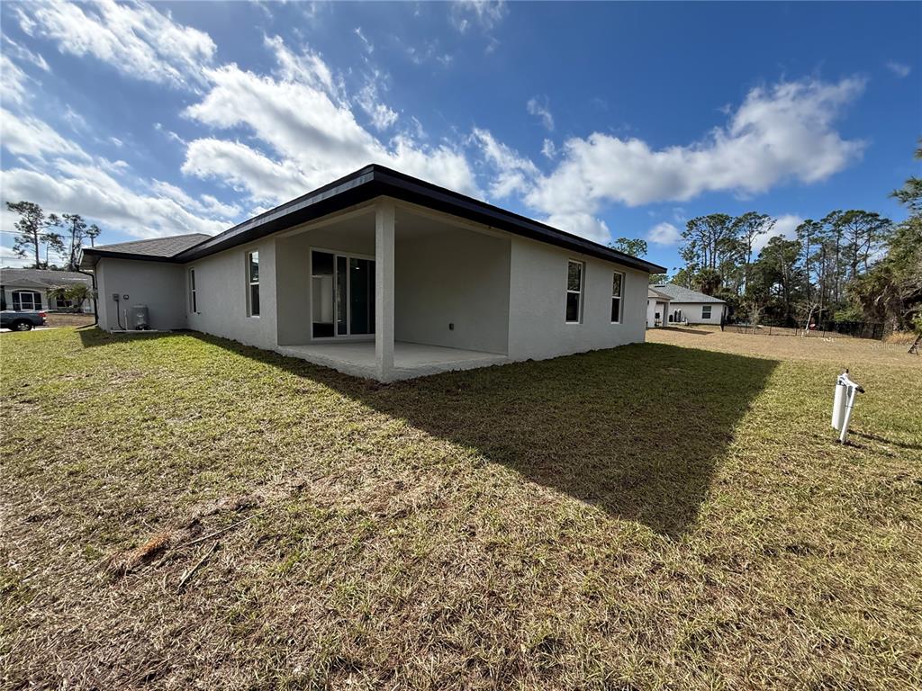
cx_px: 461
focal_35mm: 14
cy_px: 346
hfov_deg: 102.1
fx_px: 373
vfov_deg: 85.7
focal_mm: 2.22
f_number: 2.2
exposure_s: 1/1235
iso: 64
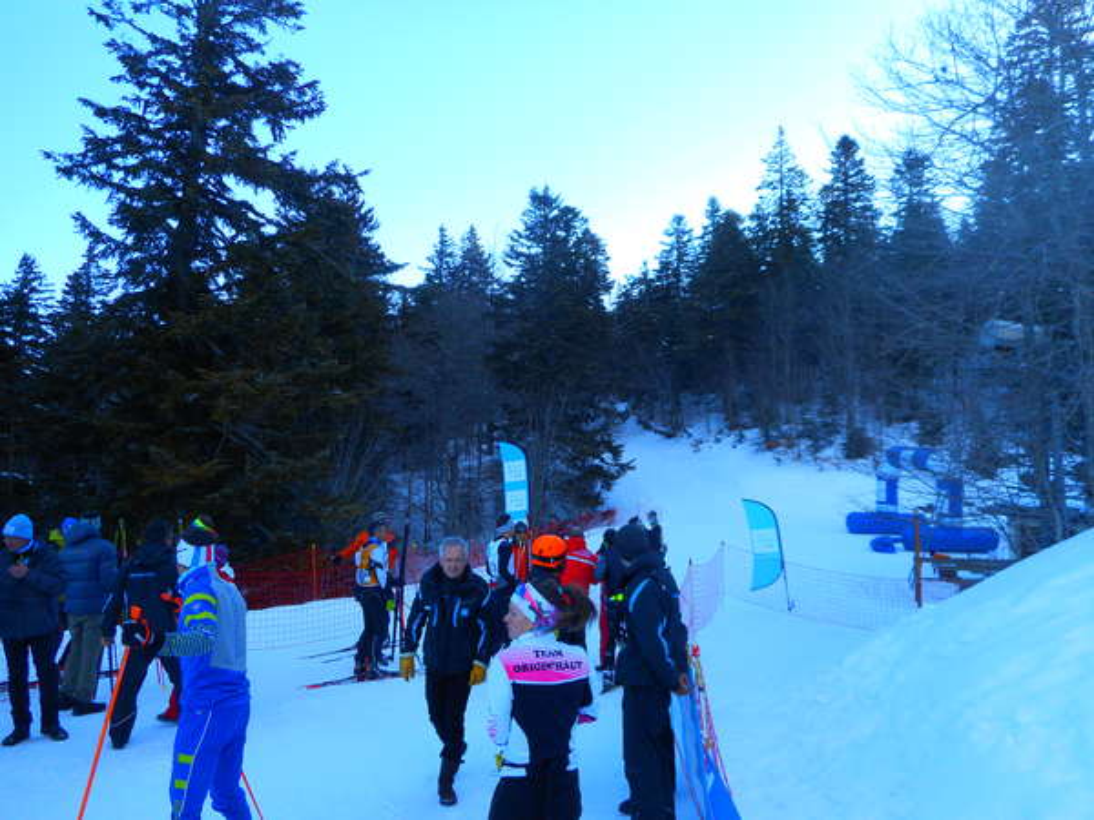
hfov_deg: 69.4
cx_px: 547
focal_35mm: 25
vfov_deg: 54.9
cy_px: 410
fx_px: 790
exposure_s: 1/160
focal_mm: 4.5
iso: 80
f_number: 3.7
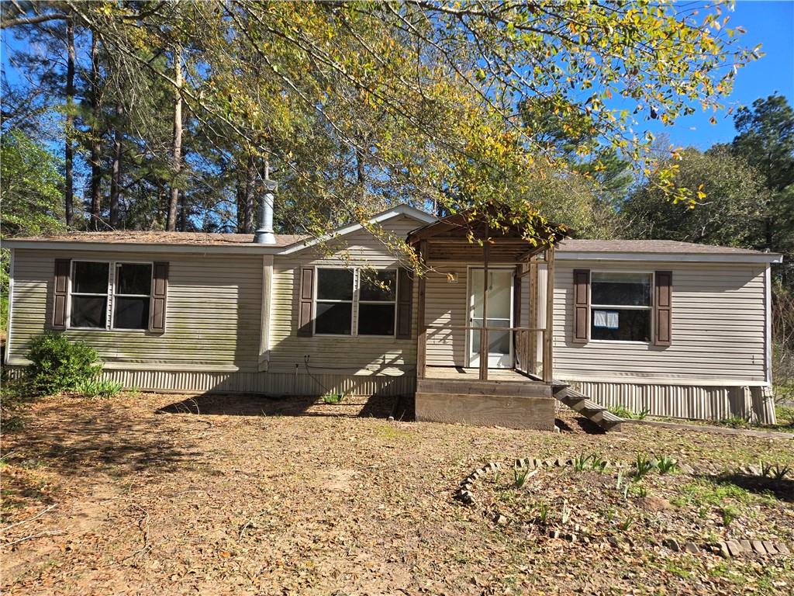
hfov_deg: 73.9
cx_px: 397
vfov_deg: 58.9
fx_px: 528
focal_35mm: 23
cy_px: 298
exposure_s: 1/955
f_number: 1.8
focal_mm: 5.4
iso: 25
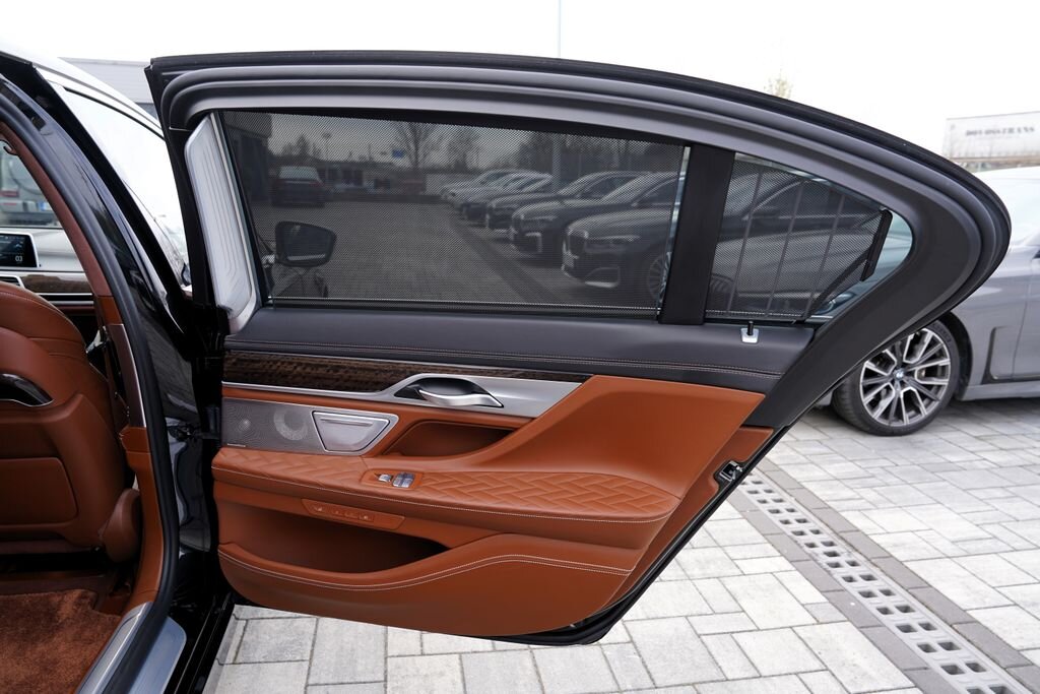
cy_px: 347
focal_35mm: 24
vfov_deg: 53.1
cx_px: 520
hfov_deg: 73.7
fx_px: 693
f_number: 5
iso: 100
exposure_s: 1/100
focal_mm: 24
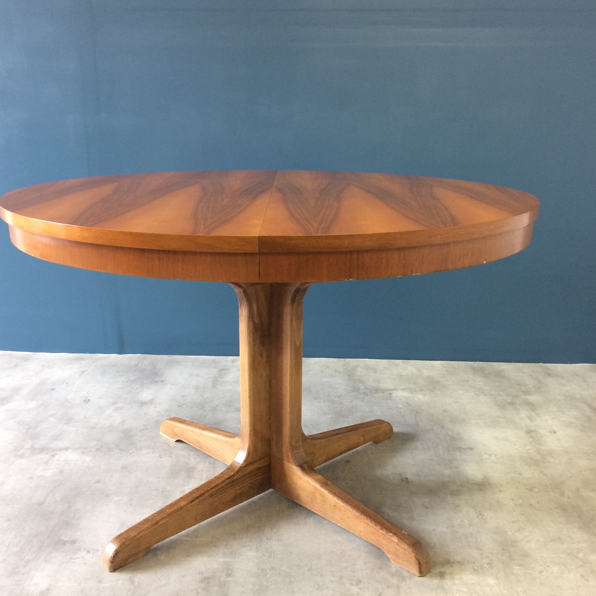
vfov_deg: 45.9
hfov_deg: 46.0
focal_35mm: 36
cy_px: 338
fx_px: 701
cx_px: 287
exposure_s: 1/33
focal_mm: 4.15
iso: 125
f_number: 2.2
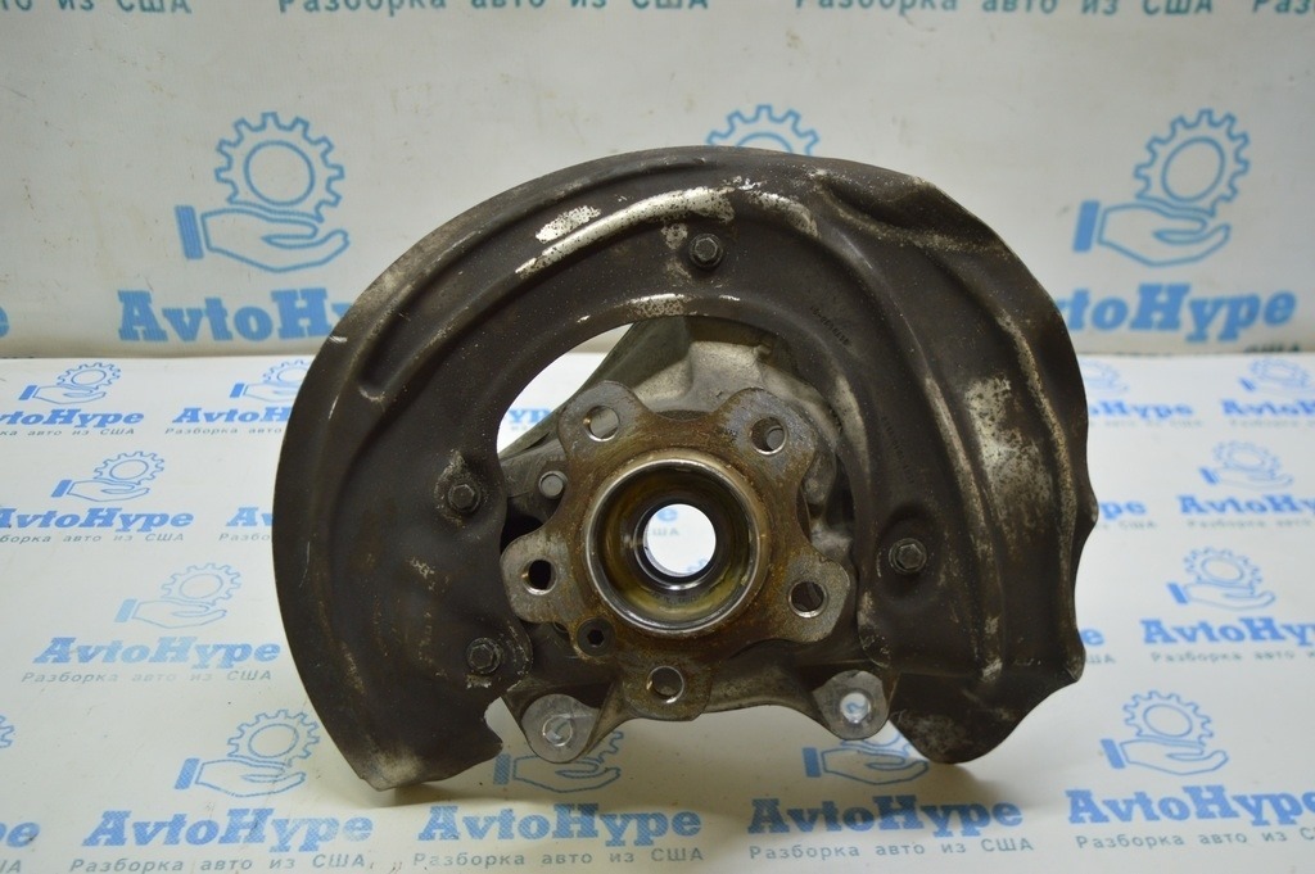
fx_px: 1259
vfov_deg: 38.3
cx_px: 658
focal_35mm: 34
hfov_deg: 55.1
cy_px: 437
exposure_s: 1/40
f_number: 3.8
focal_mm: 23
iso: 400
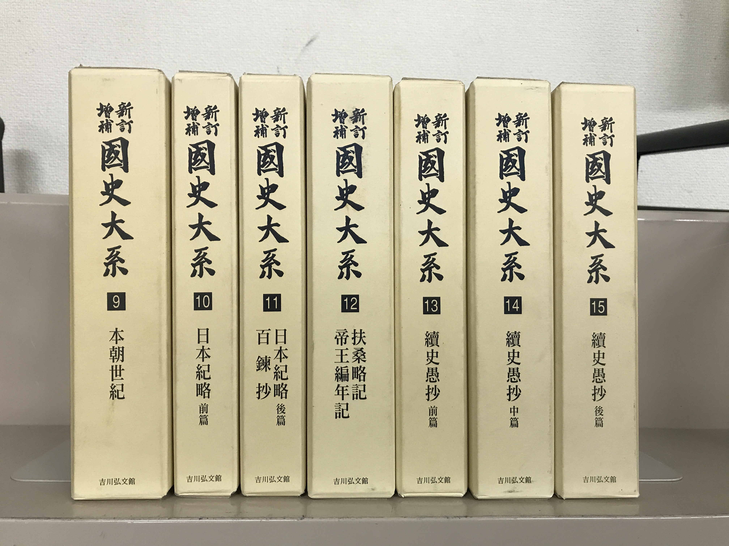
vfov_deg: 49.7
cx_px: 364
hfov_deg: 63.4
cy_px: 273
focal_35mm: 28
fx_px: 590
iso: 40
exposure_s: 1/25
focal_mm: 3.99
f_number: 1.8
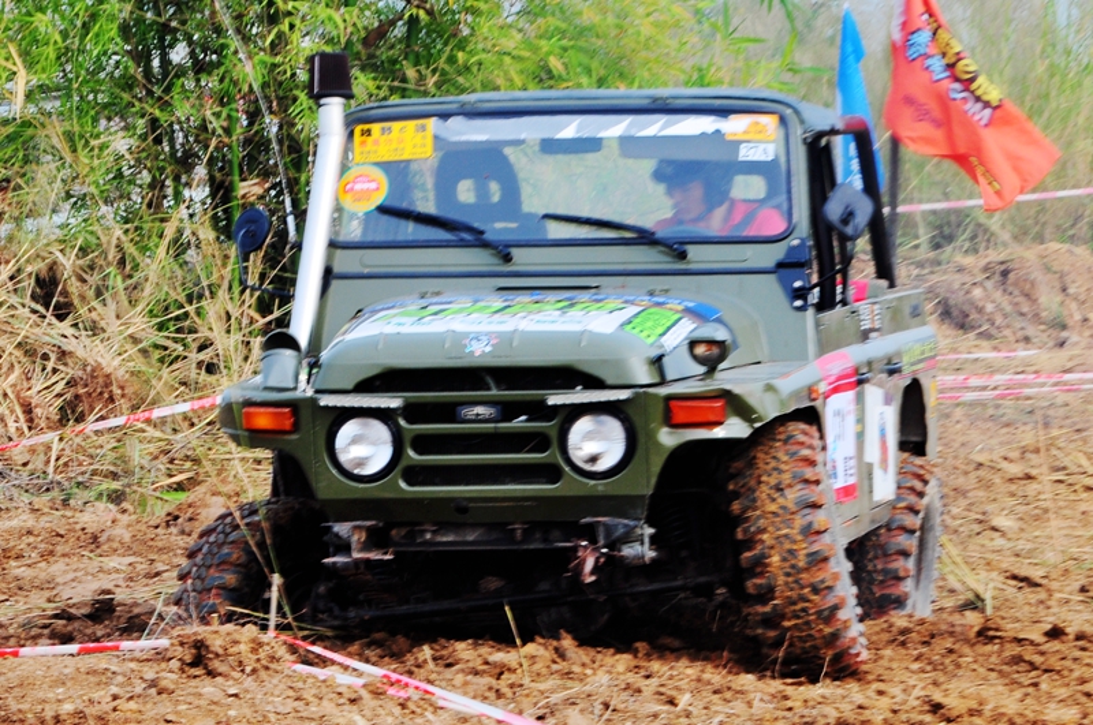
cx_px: 546
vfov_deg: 12.1
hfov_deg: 18.2
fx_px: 3411
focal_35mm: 112
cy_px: 362
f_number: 16
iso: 200
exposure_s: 1/50
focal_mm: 75
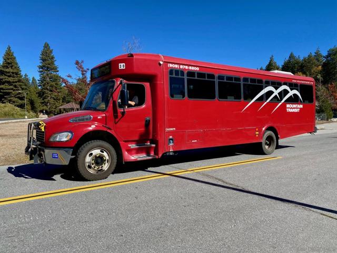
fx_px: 253
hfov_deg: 67.3
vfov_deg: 53.1
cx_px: 168
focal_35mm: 26
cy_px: 126
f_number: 1.8
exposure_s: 1/2571
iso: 32
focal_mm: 4.25
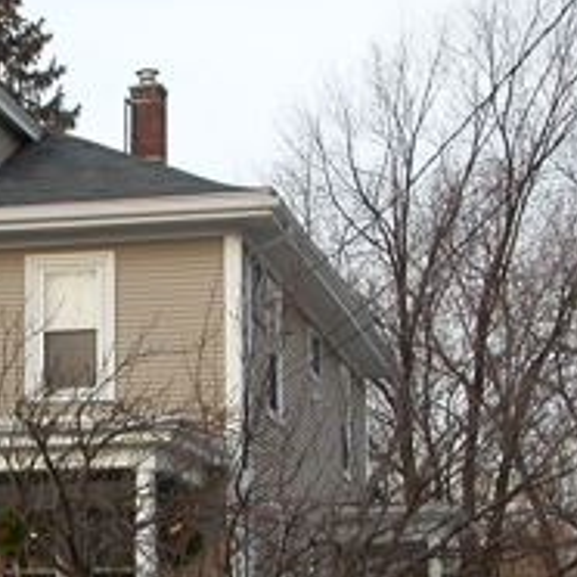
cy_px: 485
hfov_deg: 16.3
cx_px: 28
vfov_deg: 16.4
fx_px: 1980
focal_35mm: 105
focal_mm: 7.5
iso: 100
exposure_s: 1/236
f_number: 3.2
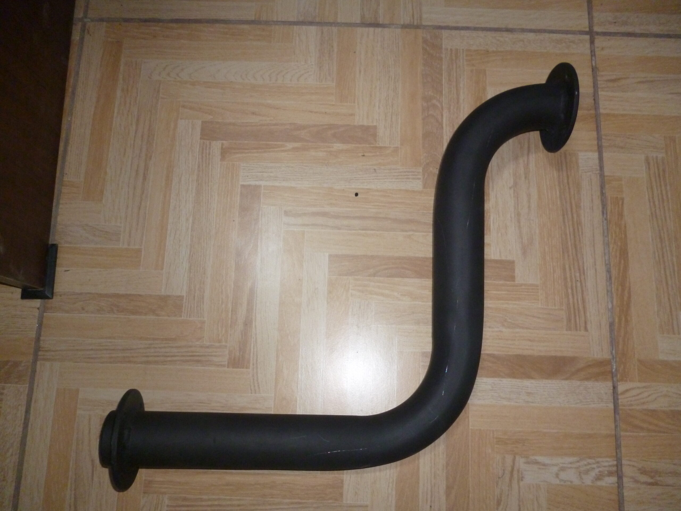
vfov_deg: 49.7
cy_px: 256
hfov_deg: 63.4
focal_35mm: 28
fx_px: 551
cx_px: 340
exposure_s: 1/60
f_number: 3.1
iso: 400
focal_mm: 5
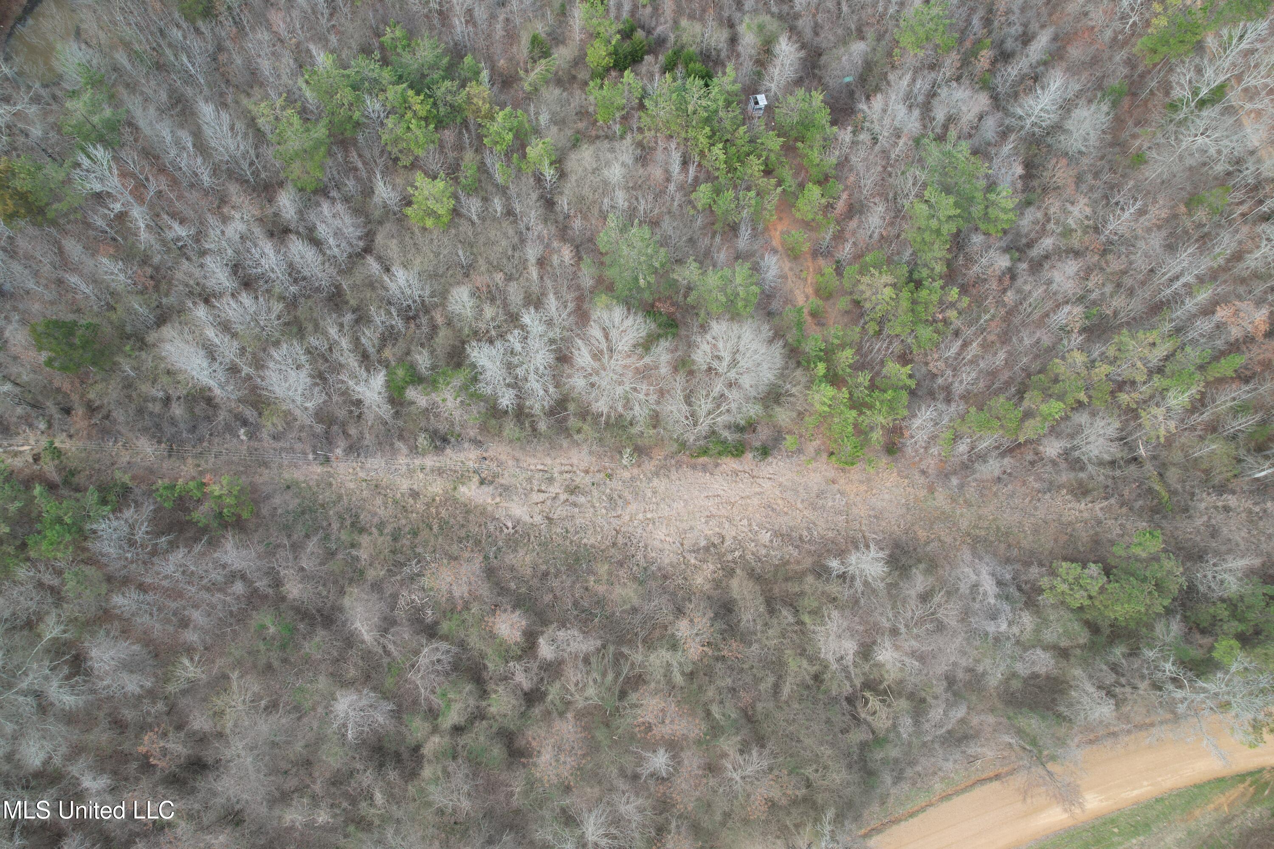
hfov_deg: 78.6
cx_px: 637
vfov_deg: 57.2
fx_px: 778
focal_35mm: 22
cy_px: 424
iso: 100
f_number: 2.8
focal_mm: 8.38
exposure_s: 1/60
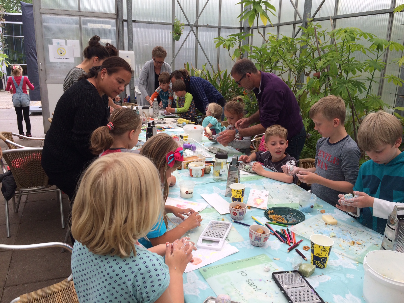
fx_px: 338
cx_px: 202
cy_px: 152
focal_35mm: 29
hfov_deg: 61.7
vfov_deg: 48.2
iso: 32
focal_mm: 4.15
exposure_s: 1/507
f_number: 2.2
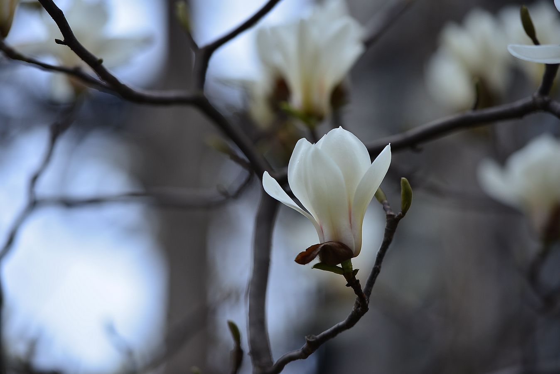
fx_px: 2879
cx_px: 280
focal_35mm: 185
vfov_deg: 7.4
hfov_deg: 11.1
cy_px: 187
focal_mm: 185
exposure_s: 1/200
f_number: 2.8
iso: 320
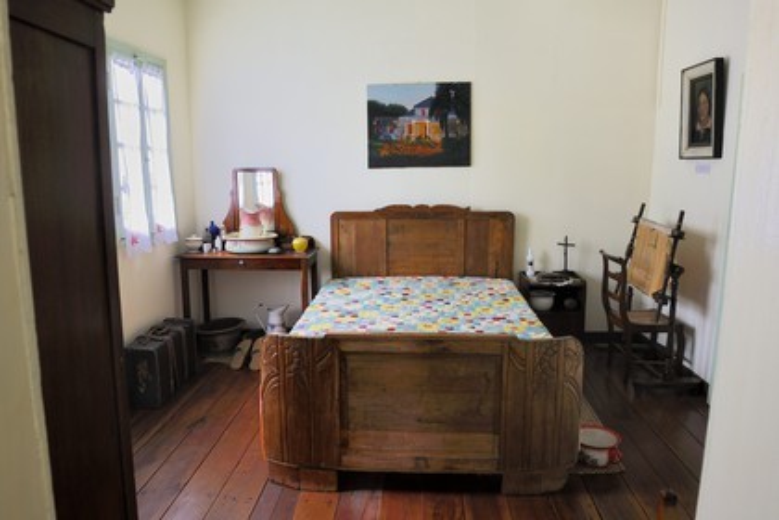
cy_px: 260
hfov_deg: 73.7
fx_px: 519
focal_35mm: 24
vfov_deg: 53.1
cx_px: 390
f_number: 6.3
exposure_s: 1/25
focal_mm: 24
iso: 800
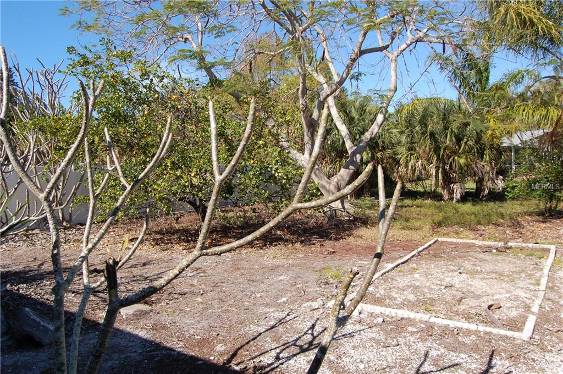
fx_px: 422
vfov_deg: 47.8
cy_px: 187
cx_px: 282
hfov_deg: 67.4
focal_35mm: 27
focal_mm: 18
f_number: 9
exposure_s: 1/320
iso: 200
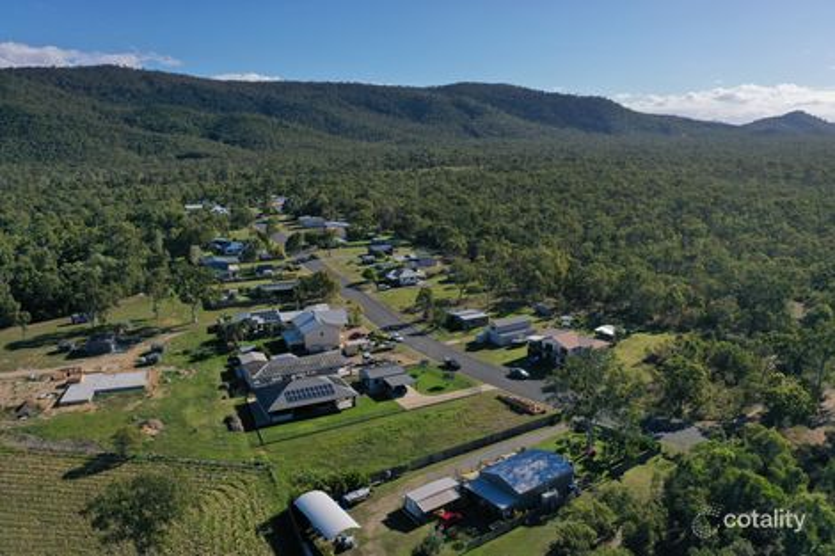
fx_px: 649
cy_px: 278
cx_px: 418
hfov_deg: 65.5
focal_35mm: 28
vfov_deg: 46.4
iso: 100
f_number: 3.5
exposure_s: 1/2500
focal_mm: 10.26
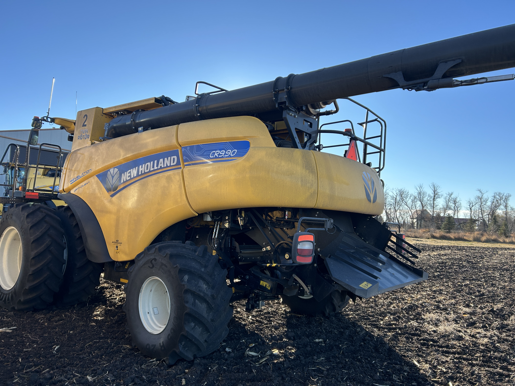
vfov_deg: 53.1
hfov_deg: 67.3
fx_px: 387
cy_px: 193
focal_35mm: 26
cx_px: 258
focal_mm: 5.7
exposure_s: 1/2083
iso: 50
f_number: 1.5
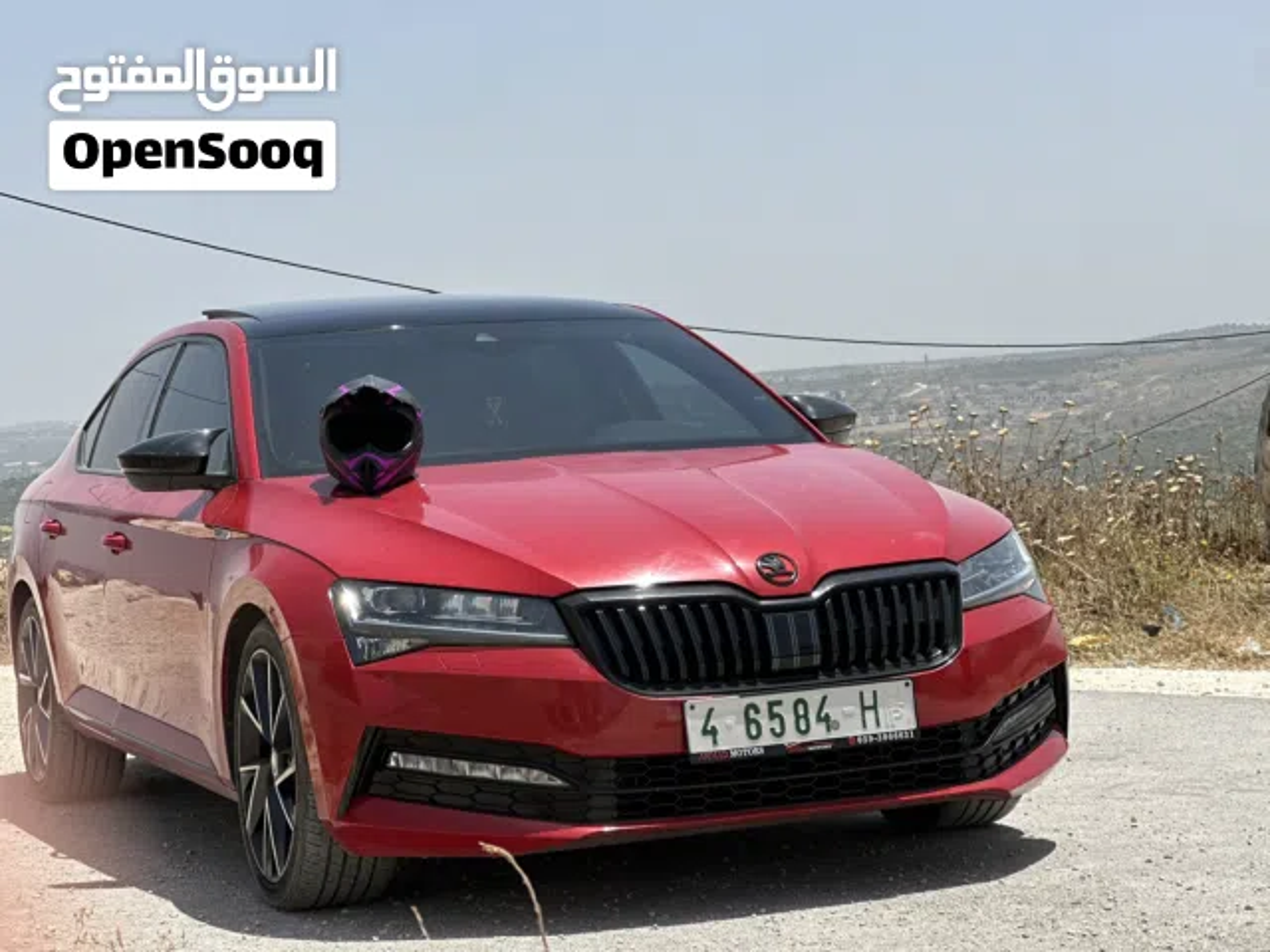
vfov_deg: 19.1
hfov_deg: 25.3
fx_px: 2825
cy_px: 476
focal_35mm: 77
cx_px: 635
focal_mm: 9
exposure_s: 1/769
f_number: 2.8
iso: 32
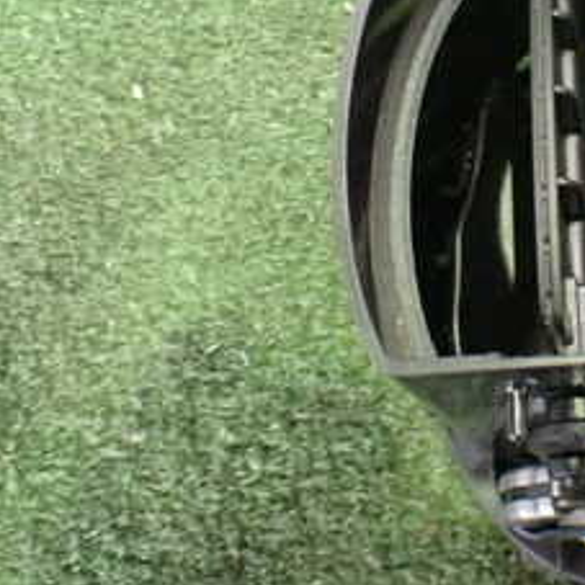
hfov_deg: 23.7
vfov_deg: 24.4
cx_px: 564
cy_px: 142
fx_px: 1338
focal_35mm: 70
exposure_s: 1/30
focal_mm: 5.4
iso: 1250
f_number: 2.3
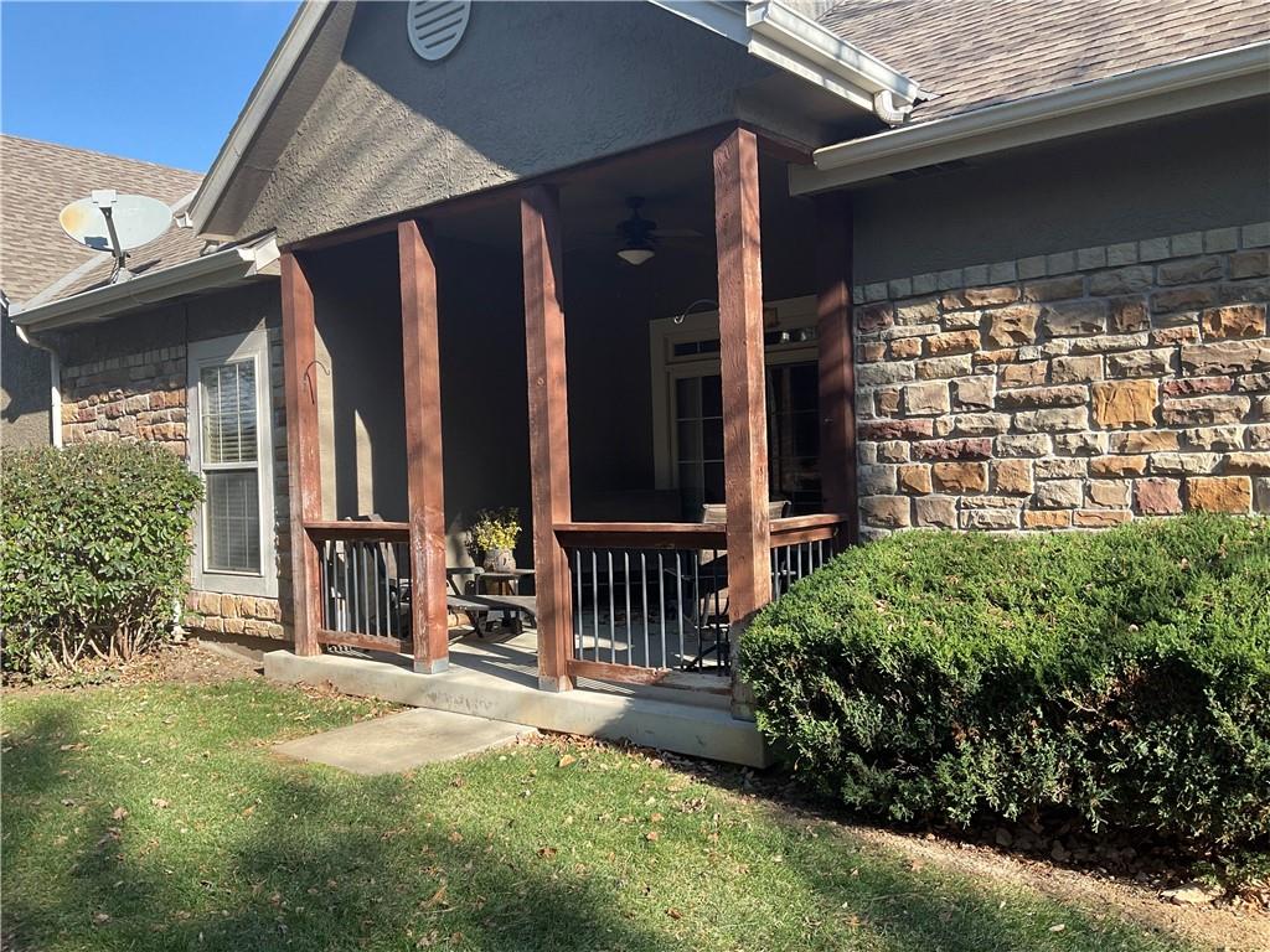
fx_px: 1064
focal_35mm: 29
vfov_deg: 48.2
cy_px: 476
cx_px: 635
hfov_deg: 61.7
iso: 16
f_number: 1.8
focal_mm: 3
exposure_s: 1/419
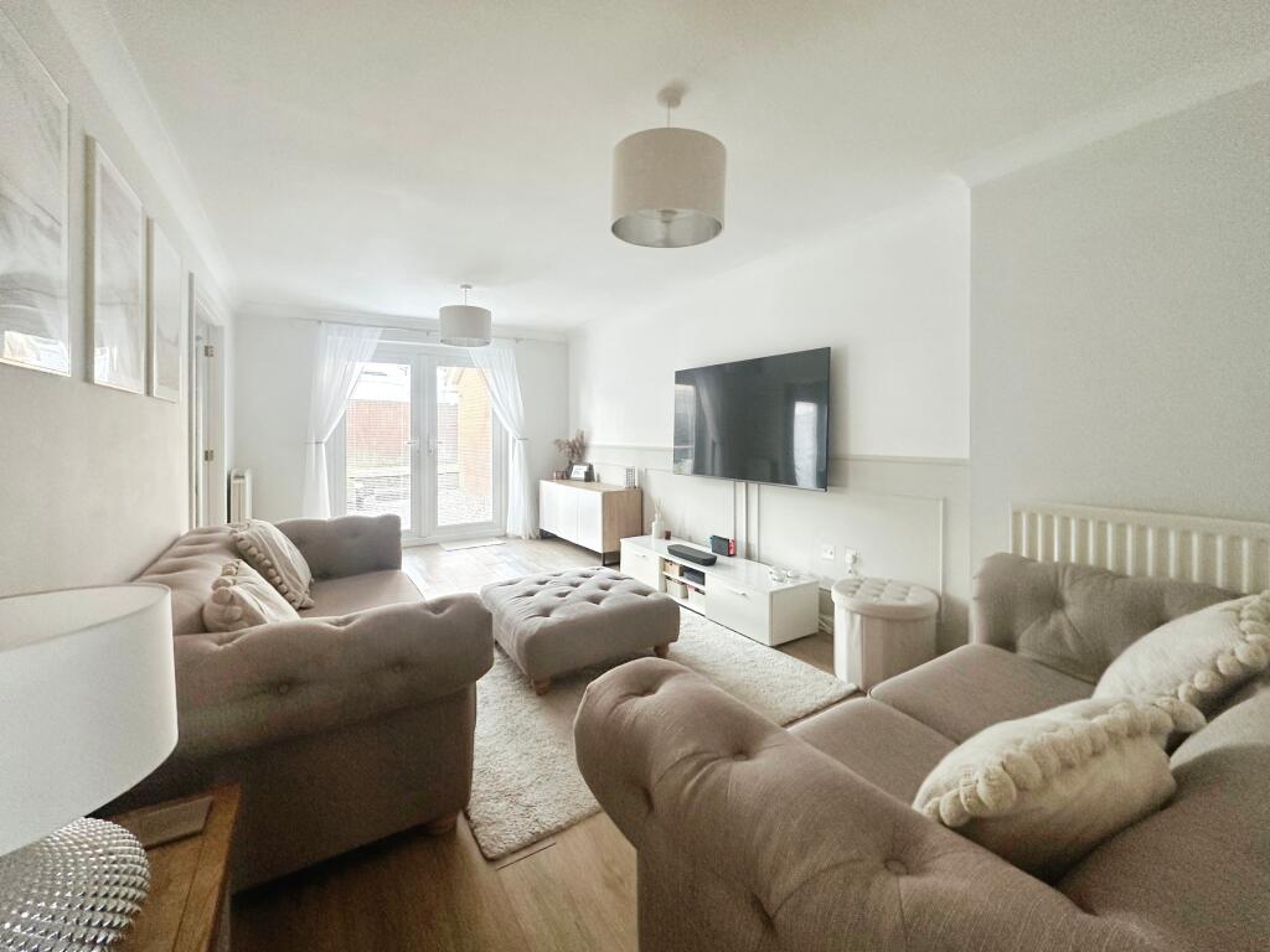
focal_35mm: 14
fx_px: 514
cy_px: 476
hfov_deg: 102.1
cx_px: 635
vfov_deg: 85.7
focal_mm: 2.22
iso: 200
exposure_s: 1/99
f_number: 2.2
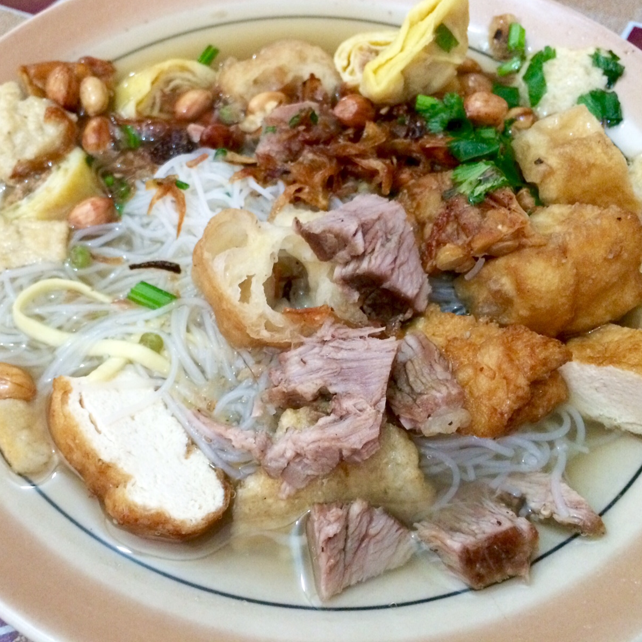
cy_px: 314
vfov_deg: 47.2
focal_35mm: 35
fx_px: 734
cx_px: 256
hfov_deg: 46.9
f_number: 2.2
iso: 400
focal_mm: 4.15
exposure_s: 1/17
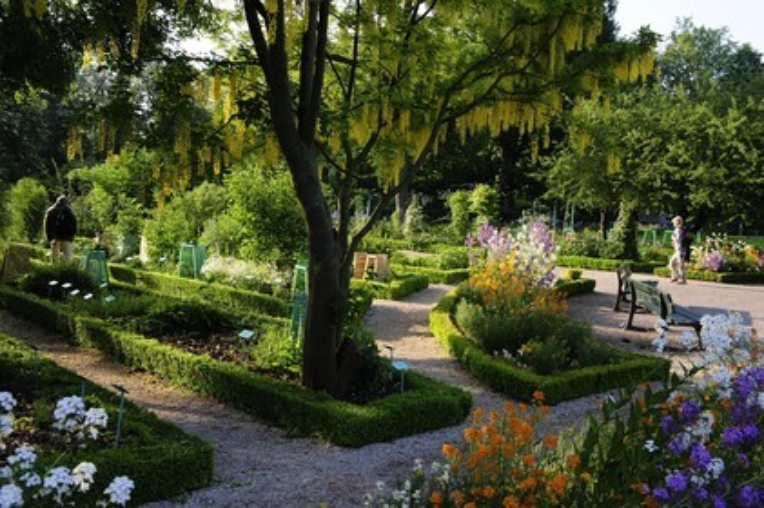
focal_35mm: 35
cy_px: 254
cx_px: 382
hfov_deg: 54.5
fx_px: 742
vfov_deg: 37.8
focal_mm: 35
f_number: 9
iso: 200
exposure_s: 1/80
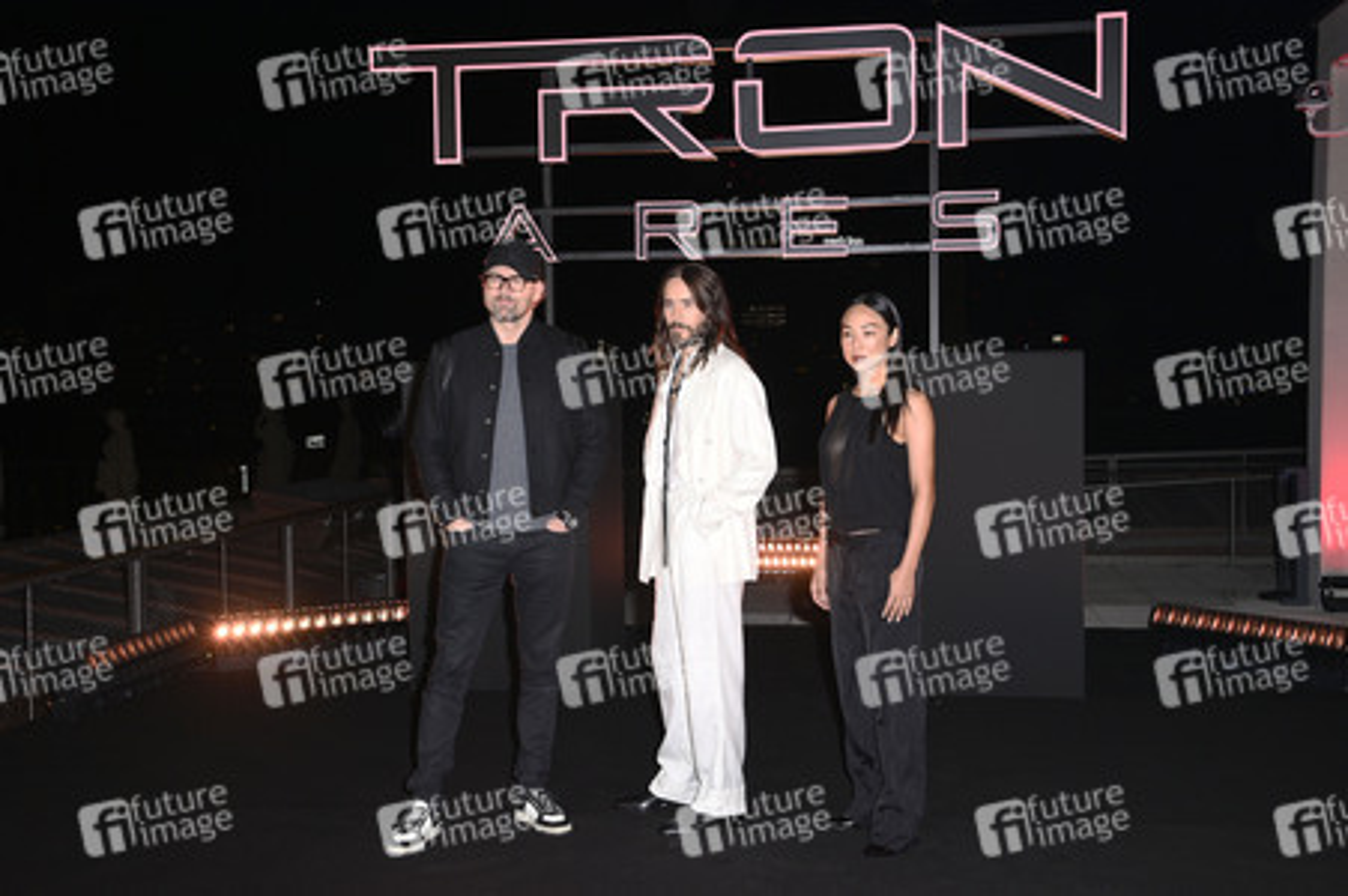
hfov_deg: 48.5
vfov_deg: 33.4
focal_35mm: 40
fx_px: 1497
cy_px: 448
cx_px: 674
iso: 640
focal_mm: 40
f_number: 5.6
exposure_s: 1/125
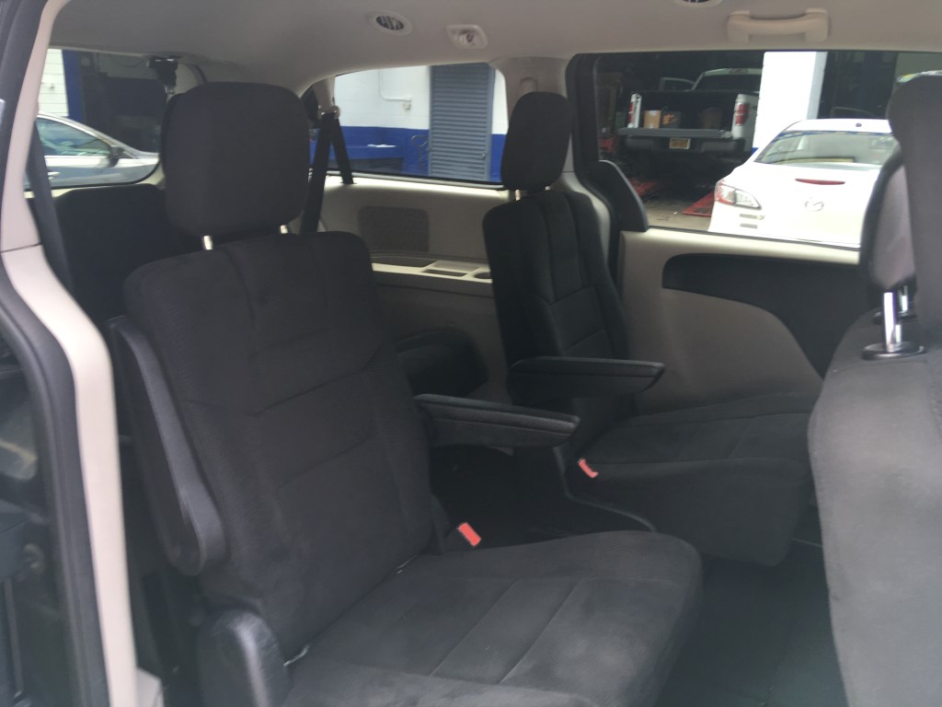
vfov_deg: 48.2
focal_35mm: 29
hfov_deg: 61.7
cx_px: 471
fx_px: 789
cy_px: 354
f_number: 2.2
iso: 32
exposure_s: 1/60
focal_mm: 4.15
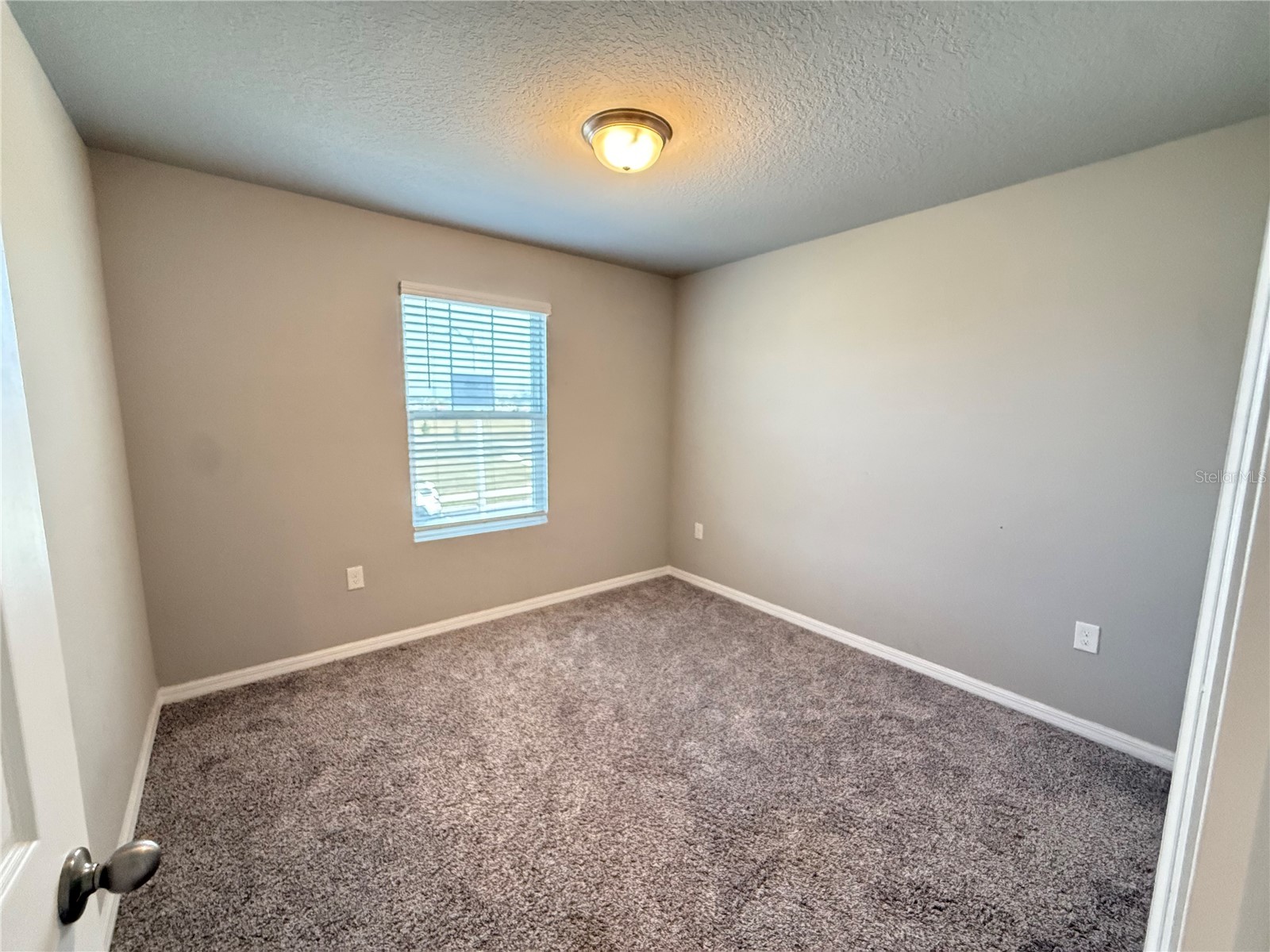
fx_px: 514
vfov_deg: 85.7
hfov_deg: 102.1
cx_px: 635
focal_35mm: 14
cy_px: 476
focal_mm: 2.22
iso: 640
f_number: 2.2
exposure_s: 1/120
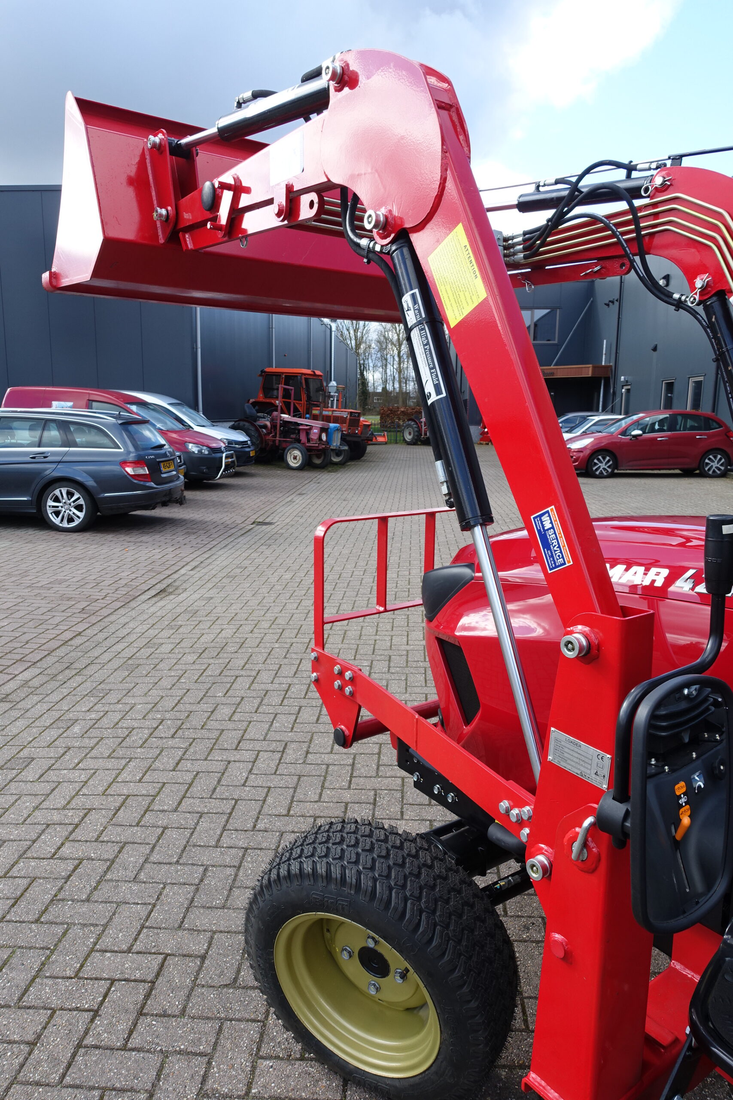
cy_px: 550
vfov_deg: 73.7
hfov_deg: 53.1
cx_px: 366
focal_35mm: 24
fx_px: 733
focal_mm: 8.8
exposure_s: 1/160
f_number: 5.6
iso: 125
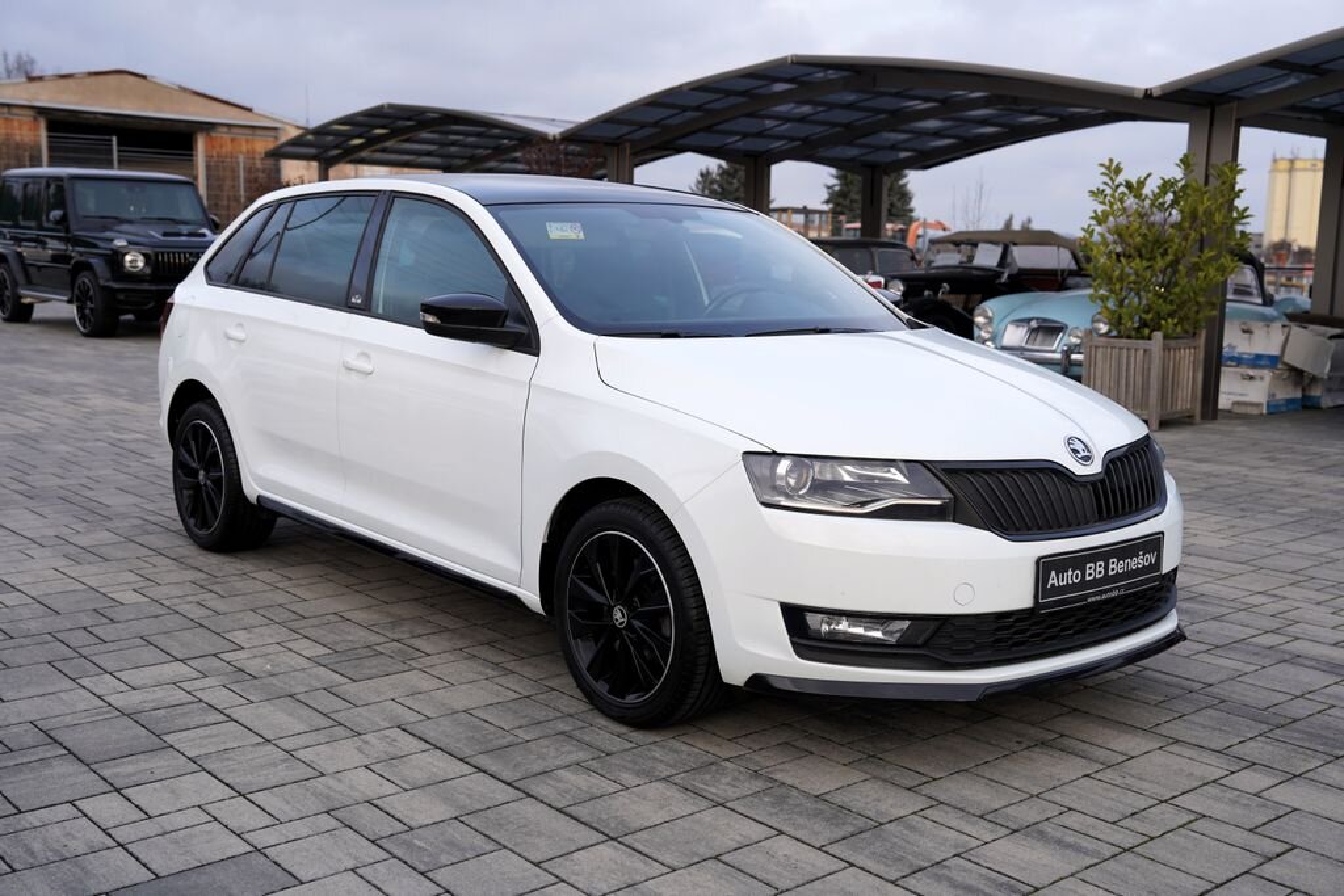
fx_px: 1456
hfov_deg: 49.5
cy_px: 448
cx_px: 672
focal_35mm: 39
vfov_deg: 34.2
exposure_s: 1/100
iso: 100
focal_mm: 39
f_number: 4.5
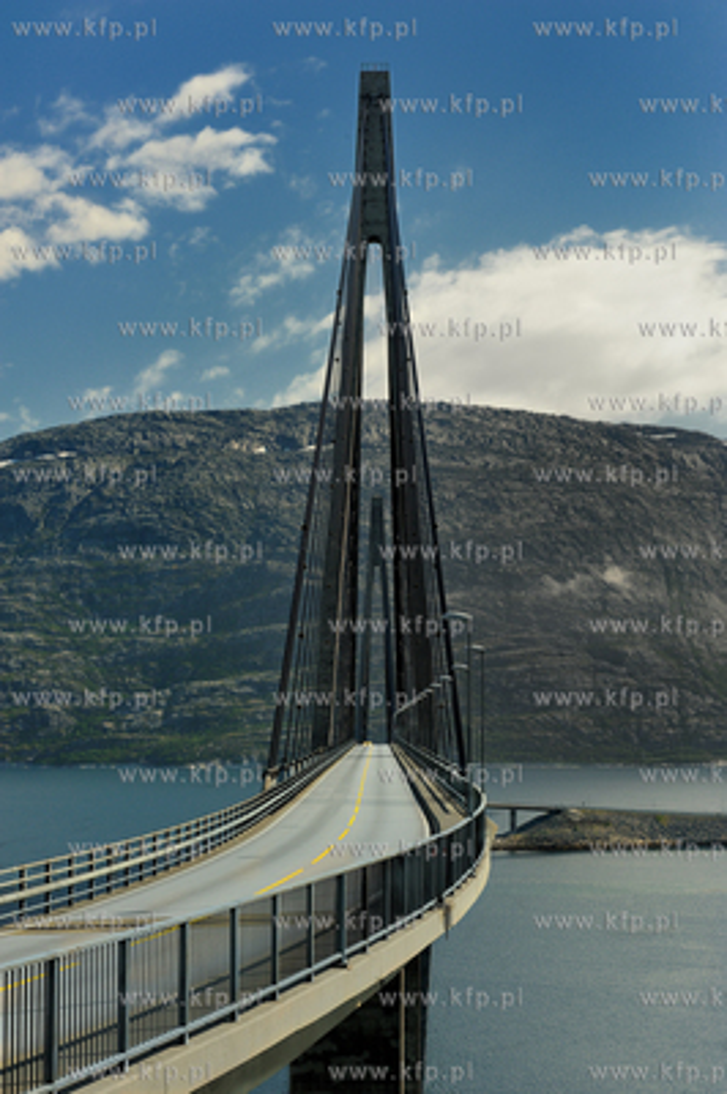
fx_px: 2124
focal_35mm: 70
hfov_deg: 19.4
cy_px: 547
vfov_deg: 28.9
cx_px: 364
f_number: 13
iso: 200
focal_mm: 70
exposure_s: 1/80
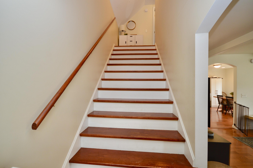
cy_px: 84
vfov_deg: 77.2
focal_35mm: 15
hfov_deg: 100.4
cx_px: 126
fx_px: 105
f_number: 4
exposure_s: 1/60
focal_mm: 10
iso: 450
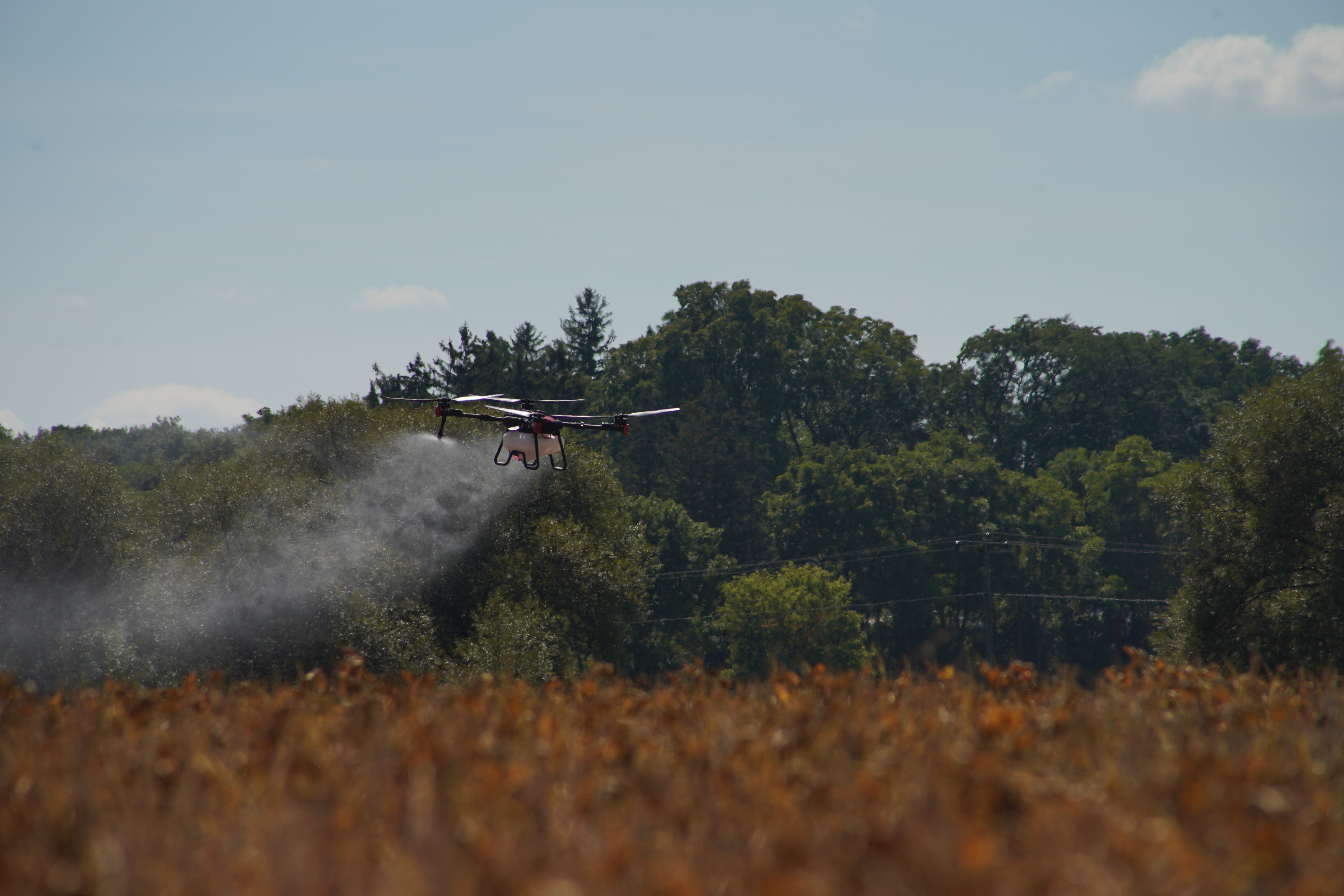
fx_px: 11199
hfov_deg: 6.9
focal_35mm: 300
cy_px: 448
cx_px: 672
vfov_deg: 4.6
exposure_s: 1/1250
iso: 200
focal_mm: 300
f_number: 10
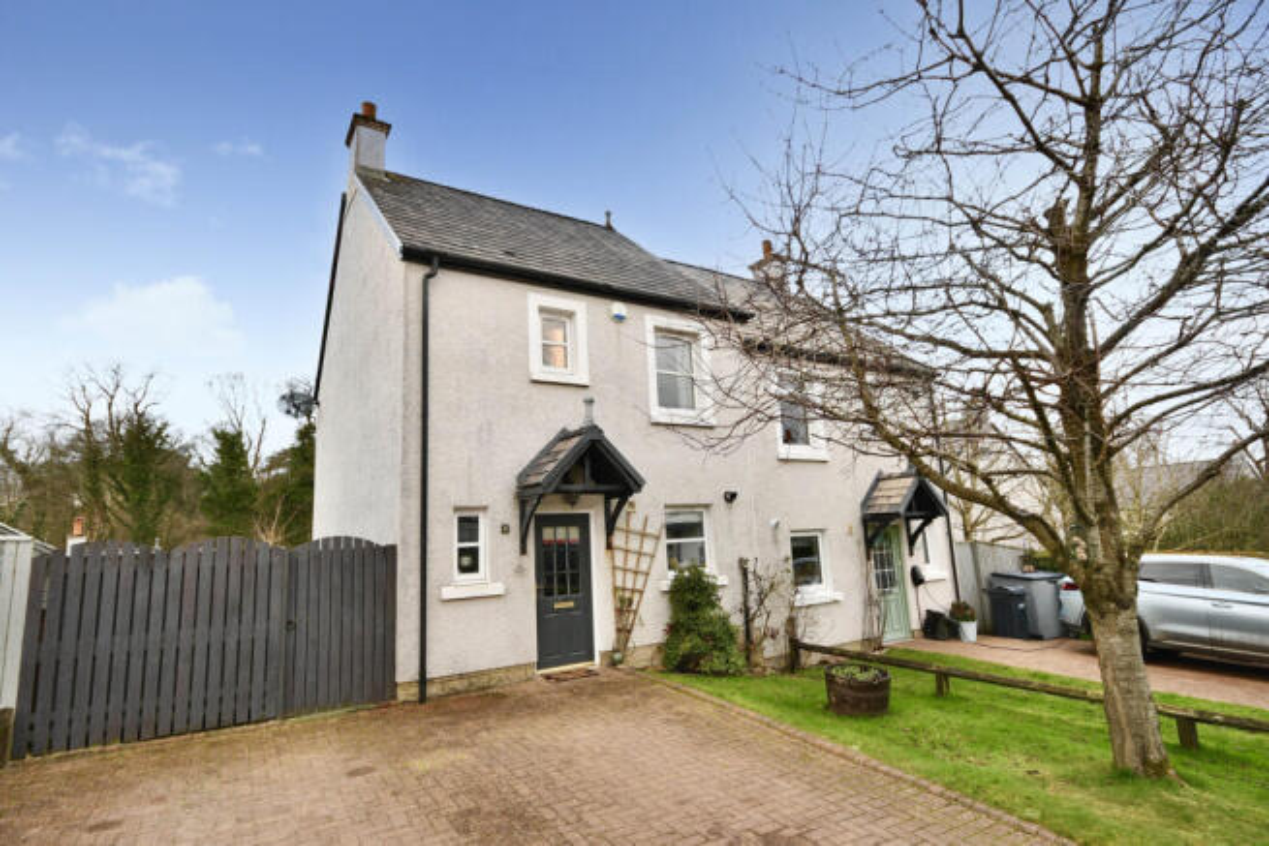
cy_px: 423
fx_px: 635
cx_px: 634
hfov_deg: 90.0
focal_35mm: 18
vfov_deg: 67.4
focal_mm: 12
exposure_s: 1/20
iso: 100
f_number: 8
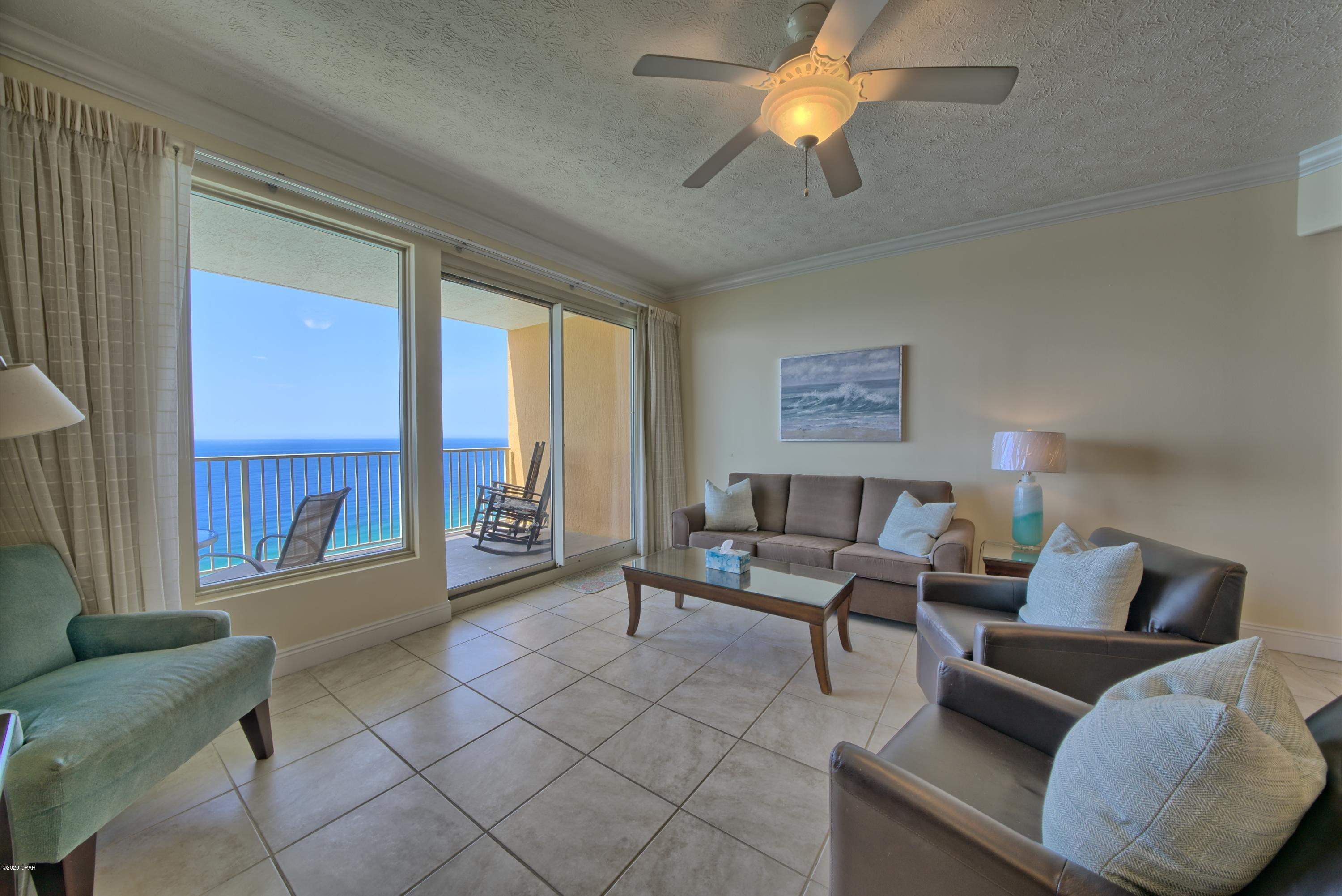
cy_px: 448
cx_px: 671
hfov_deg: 112.6
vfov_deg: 90.0
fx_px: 447
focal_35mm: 12
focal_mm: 12
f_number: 16
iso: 160
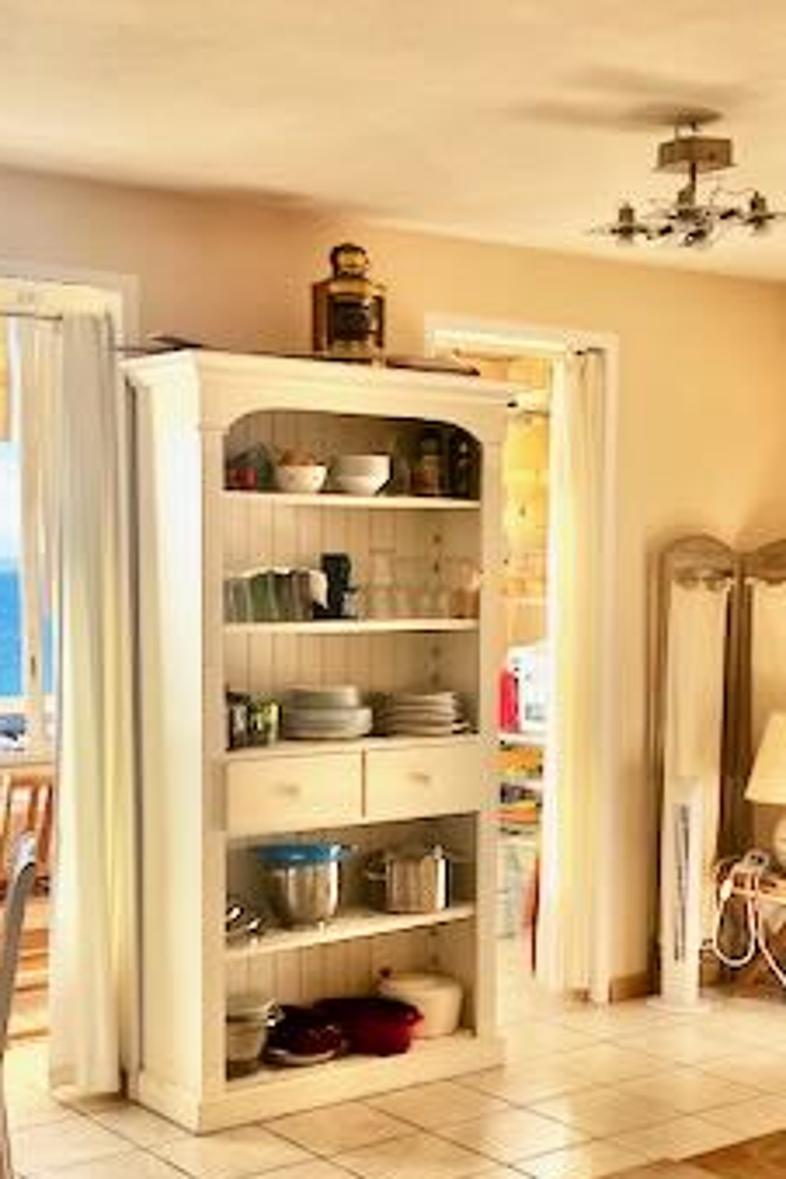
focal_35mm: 51
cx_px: 424
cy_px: 748
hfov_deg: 26.5
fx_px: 1670
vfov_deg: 38.6
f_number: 1.6
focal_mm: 5.1
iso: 50
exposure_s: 1/515
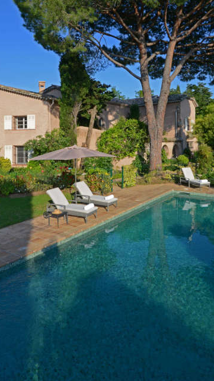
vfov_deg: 72.4
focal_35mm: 25
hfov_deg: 46.0
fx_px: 252
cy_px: 136
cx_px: 113
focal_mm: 17
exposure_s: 1/125
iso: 500
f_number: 20
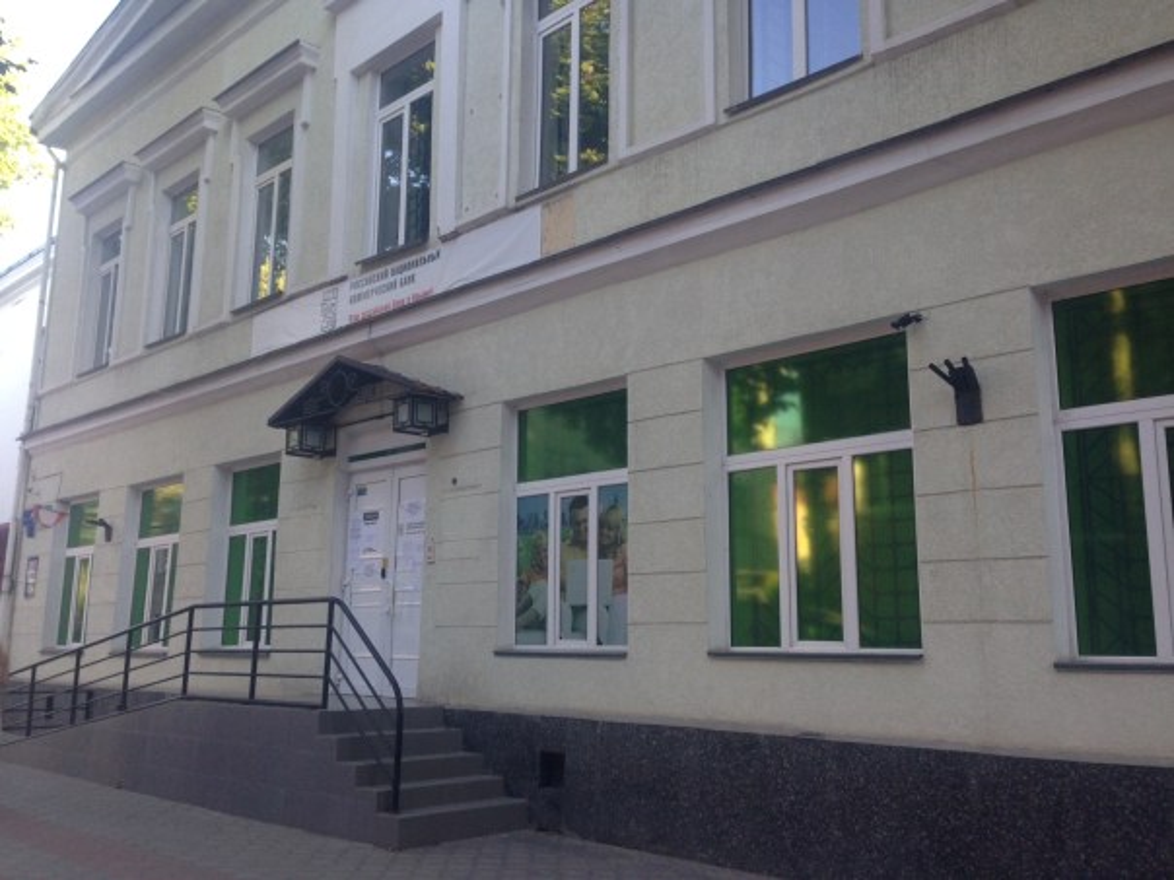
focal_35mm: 33
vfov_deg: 42.9
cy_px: 440
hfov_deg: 55.4
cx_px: 587
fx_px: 1119
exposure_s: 1/120
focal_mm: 4.12
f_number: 2.4
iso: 80
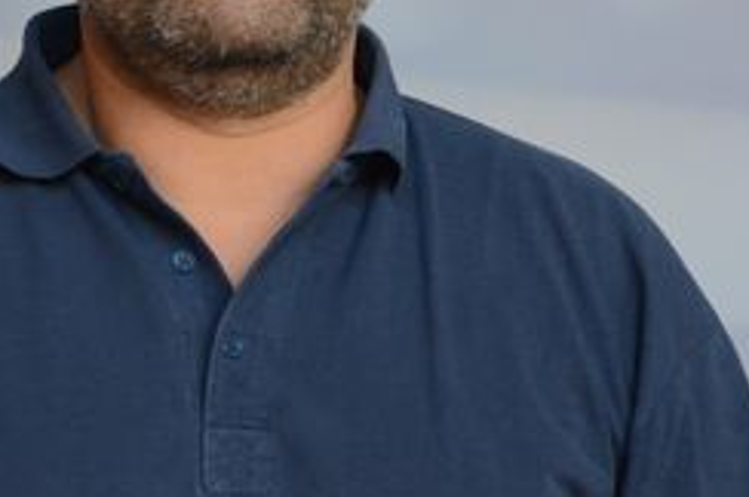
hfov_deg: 8.7
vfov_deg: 5.8
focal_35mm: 236
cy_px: -5
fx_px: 4905
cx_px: 243
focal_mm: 75
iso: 1250
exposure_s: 1/60
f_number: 2.8
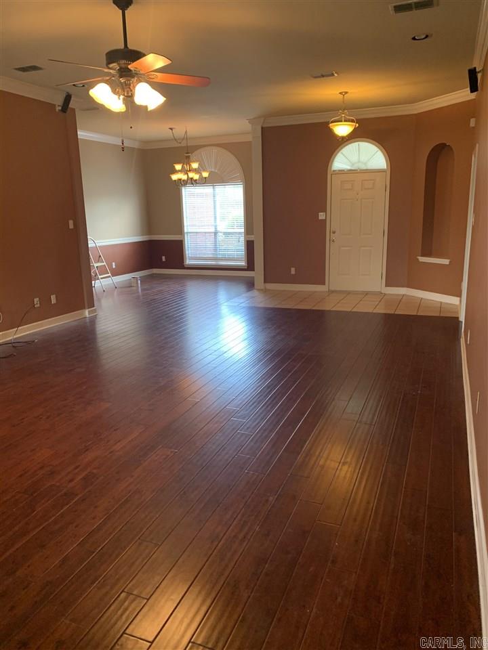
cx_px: 244
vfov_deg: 67.3
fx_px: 489
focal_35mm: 26
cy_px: 325
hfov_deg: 53.1
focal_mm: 4.25
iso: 200
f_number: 1.8
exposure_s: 1/60
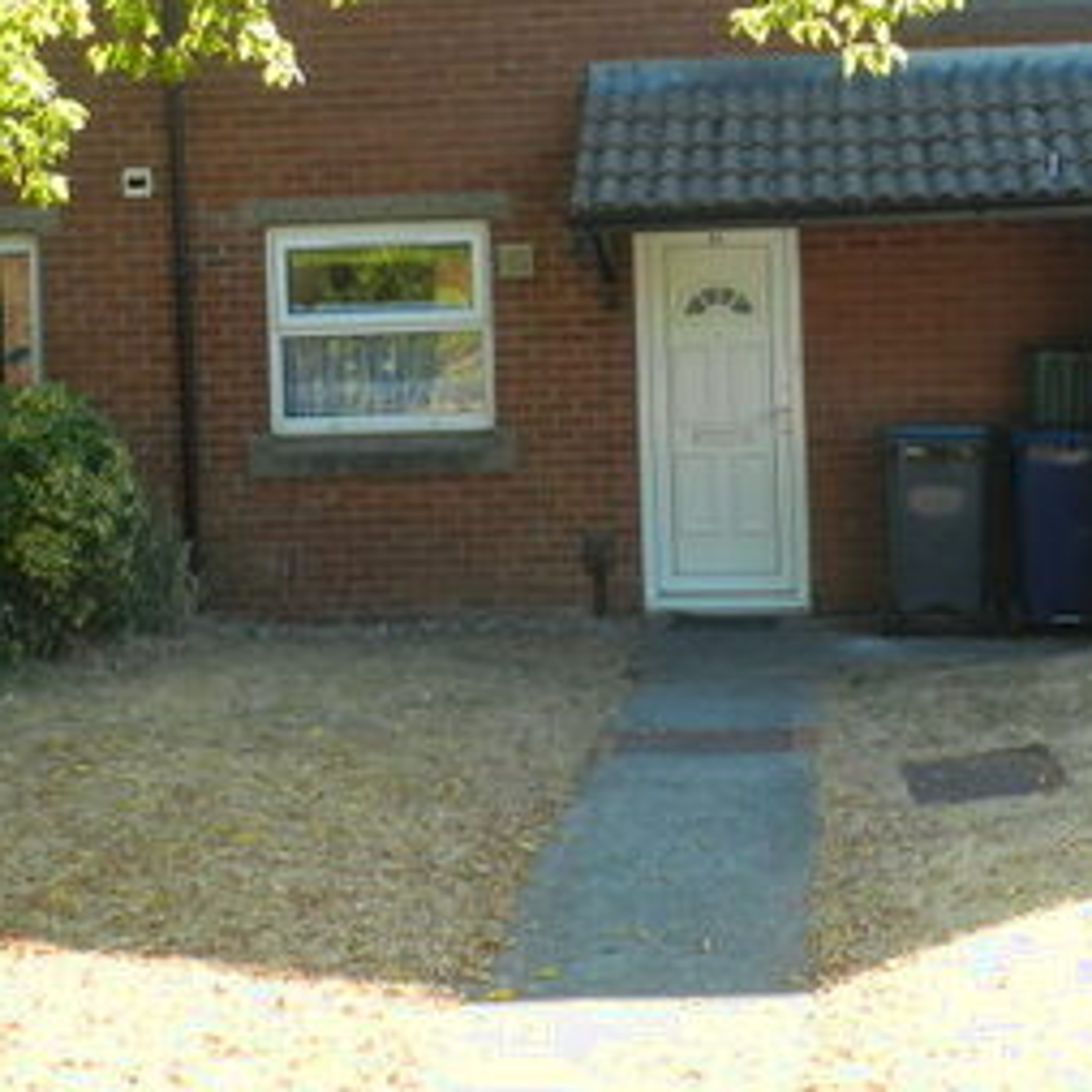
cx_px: 589
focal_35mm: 61
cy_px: 191
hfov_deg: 28.1
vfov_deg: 27.5
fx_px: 2177
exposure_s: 1/200
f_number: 3.5
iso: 160
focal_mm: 4.5
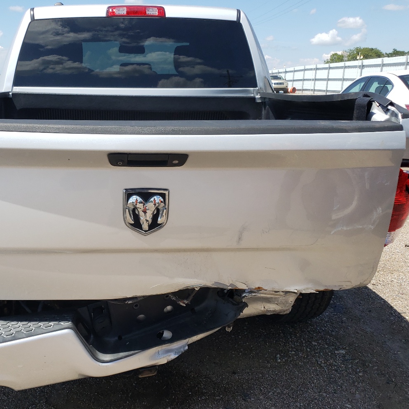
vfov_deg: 44.9
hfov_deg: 44.3
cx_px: 139
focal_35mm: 37
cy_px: 198
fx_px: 495
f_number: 1.5
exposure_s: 1/2500
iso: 50
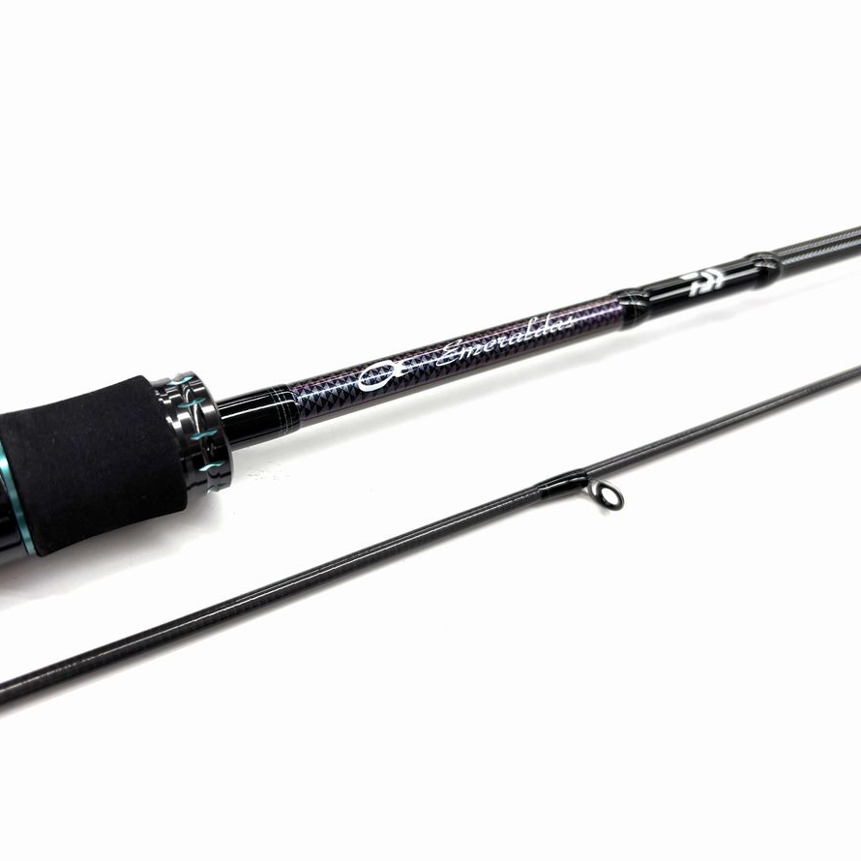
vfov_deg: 52.5
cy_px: 427
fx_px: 872
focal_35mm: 31
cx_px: 390
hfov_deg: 52.5
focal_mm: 5.96
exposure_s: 1/112
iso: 32
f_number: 1.6
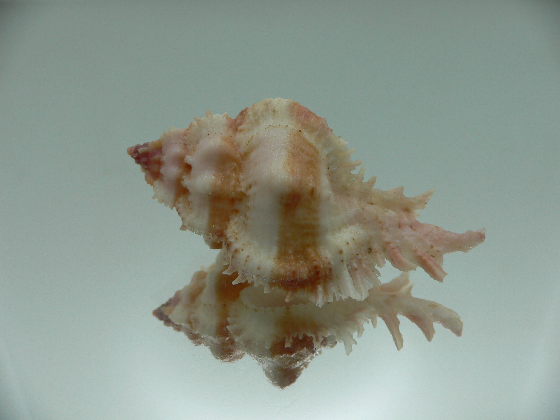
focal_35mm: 35
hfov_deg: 52.6
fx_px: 566
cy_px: 210
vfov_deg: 40.7
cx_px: 280
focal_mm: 4.6
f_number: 2.8
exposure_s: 1/100
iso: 80
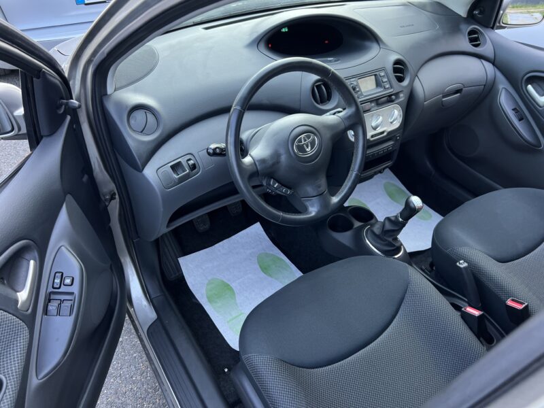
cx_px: 272
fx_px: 409
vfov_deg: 53.1
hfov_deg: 67.3
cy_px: 204
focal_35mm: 26
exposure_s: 1/147
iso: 32
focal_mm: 5.7
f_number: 1.5
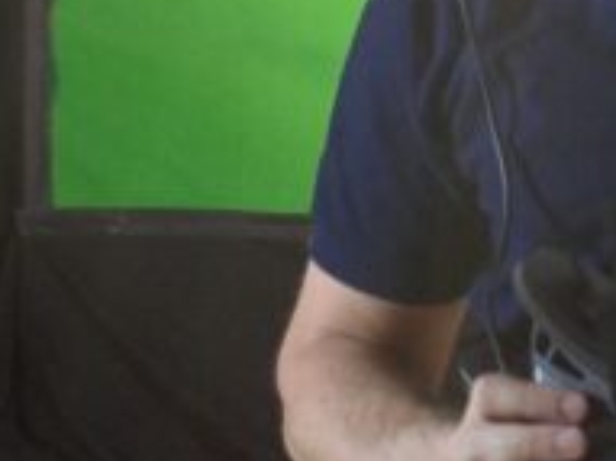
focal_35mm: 220
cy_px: -119
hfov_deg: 8.9
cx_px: 732
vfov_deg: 6.7
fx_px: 3912
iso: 50
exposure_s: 1/24
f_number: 2.4
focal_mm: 4.28
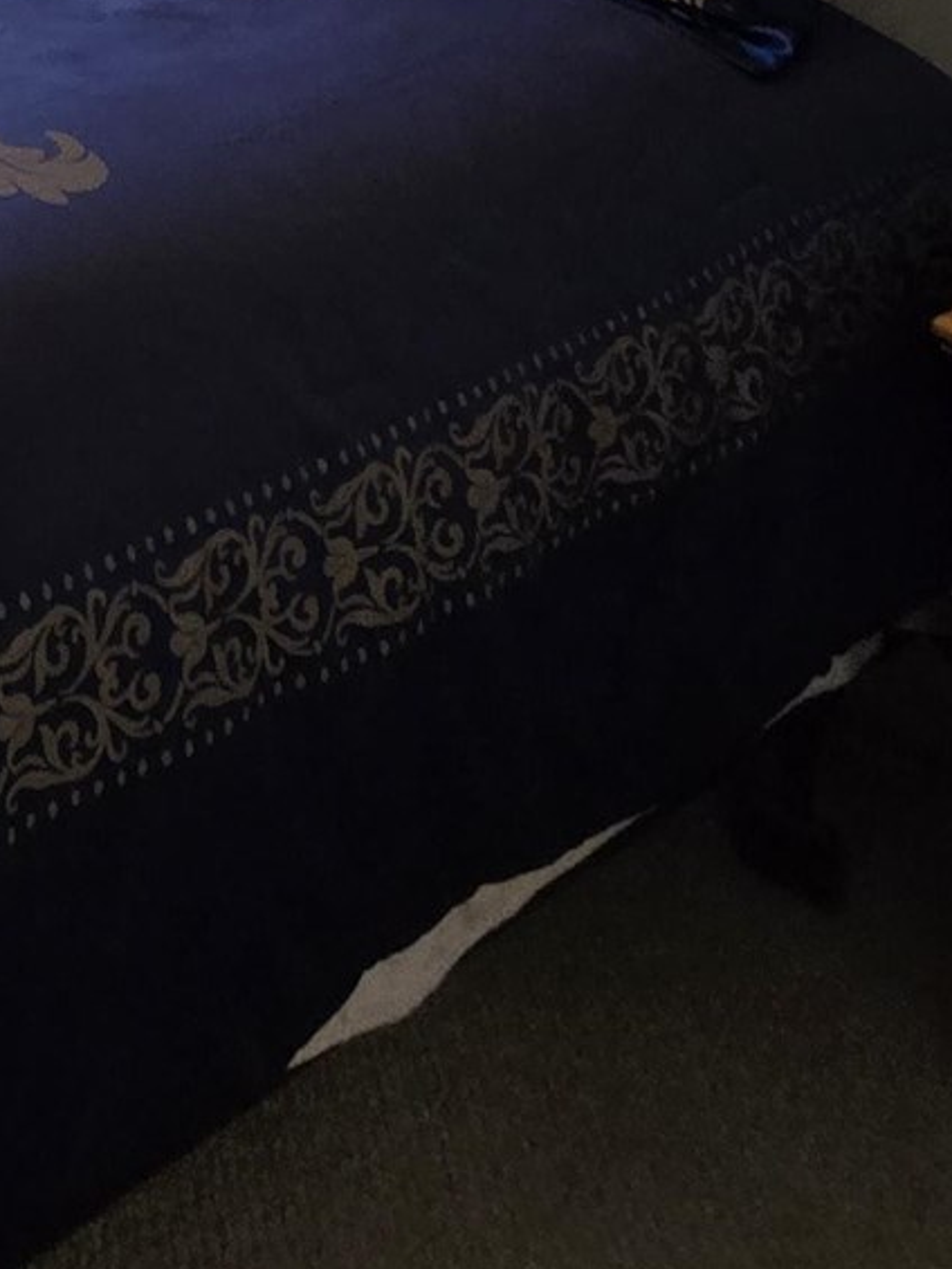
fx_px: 1943
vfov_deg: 21.4
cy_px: -1076
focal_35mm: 53
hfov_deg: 19.6
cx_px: -808
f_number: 2.2
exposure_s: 1/60
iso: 80
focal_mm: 2.2
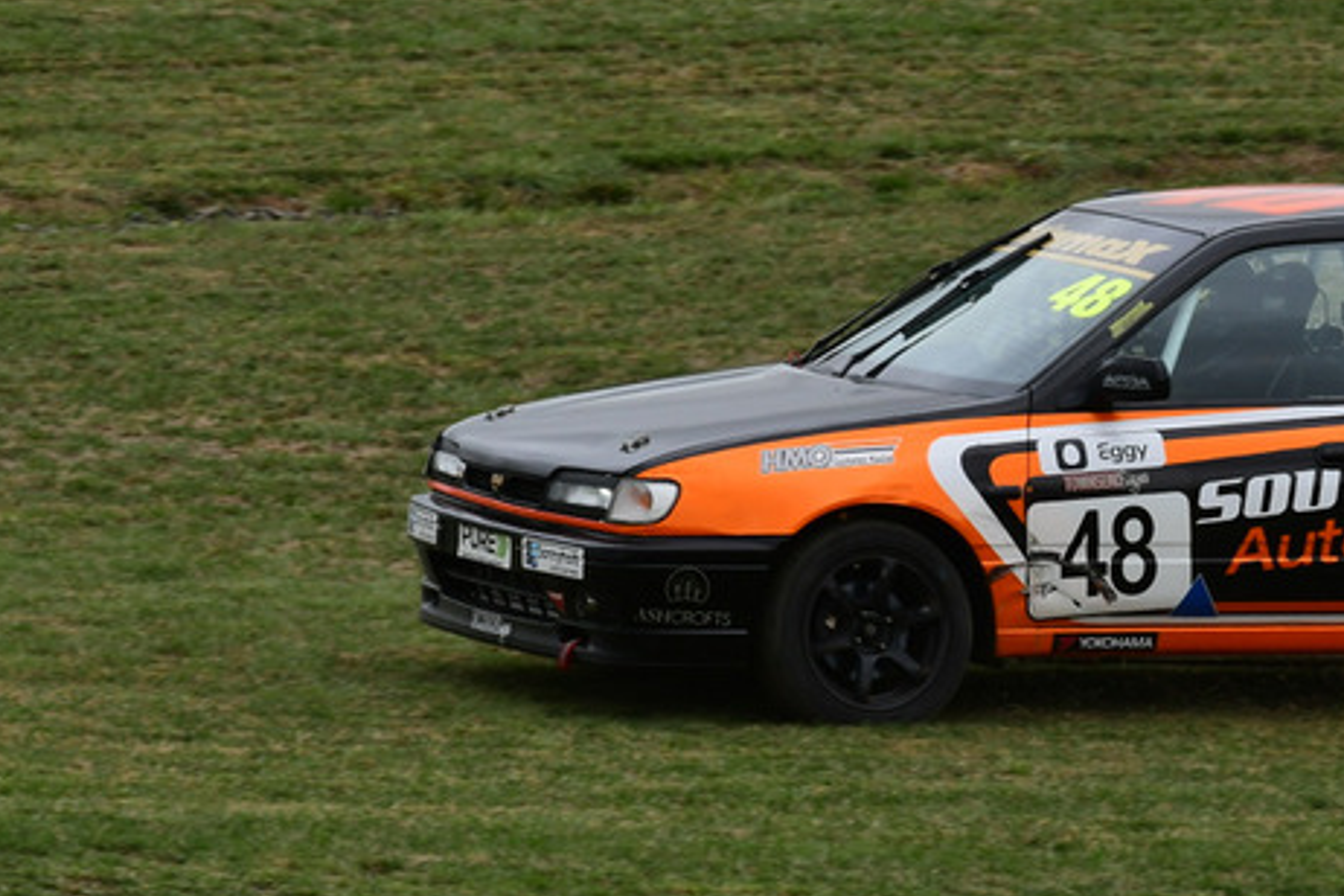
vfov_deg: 1.4
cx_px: 1056
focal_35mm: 987
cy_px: 271
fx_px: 36845
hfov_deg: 2.1
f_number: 11
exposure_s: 1/640
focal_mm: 380
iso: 500
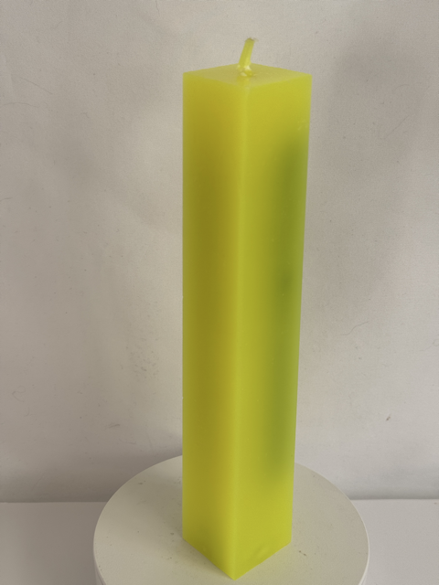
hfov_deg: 30.3
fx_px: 812
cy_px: 292
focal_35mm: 48
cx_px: 220
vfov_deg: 39.7
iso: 64
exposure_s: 1/281
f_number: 1.78
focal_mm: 6.76
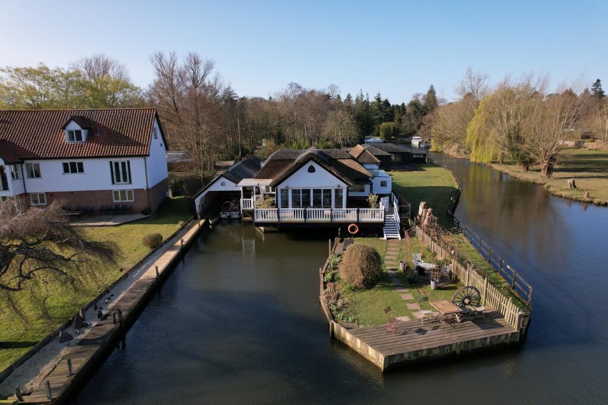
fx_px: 371
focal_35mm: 22
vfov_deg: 57.2
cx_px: 304
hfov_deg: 78.6
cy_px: 202
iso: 110
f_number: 2.8
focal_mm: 8.38
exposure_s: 1/80
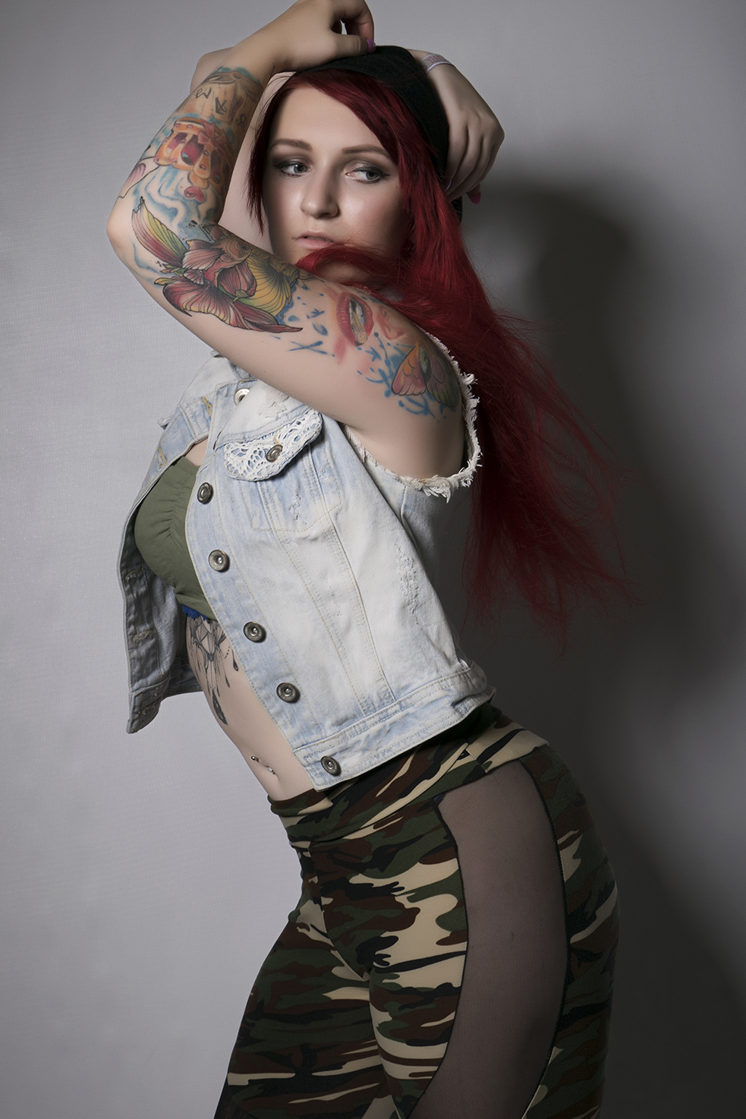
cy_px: 585
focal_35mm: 90
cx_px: 381
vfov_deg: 22.7
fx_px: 2782
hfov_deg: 15.3
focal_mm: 55
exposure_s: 1/200
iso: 100
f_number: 9
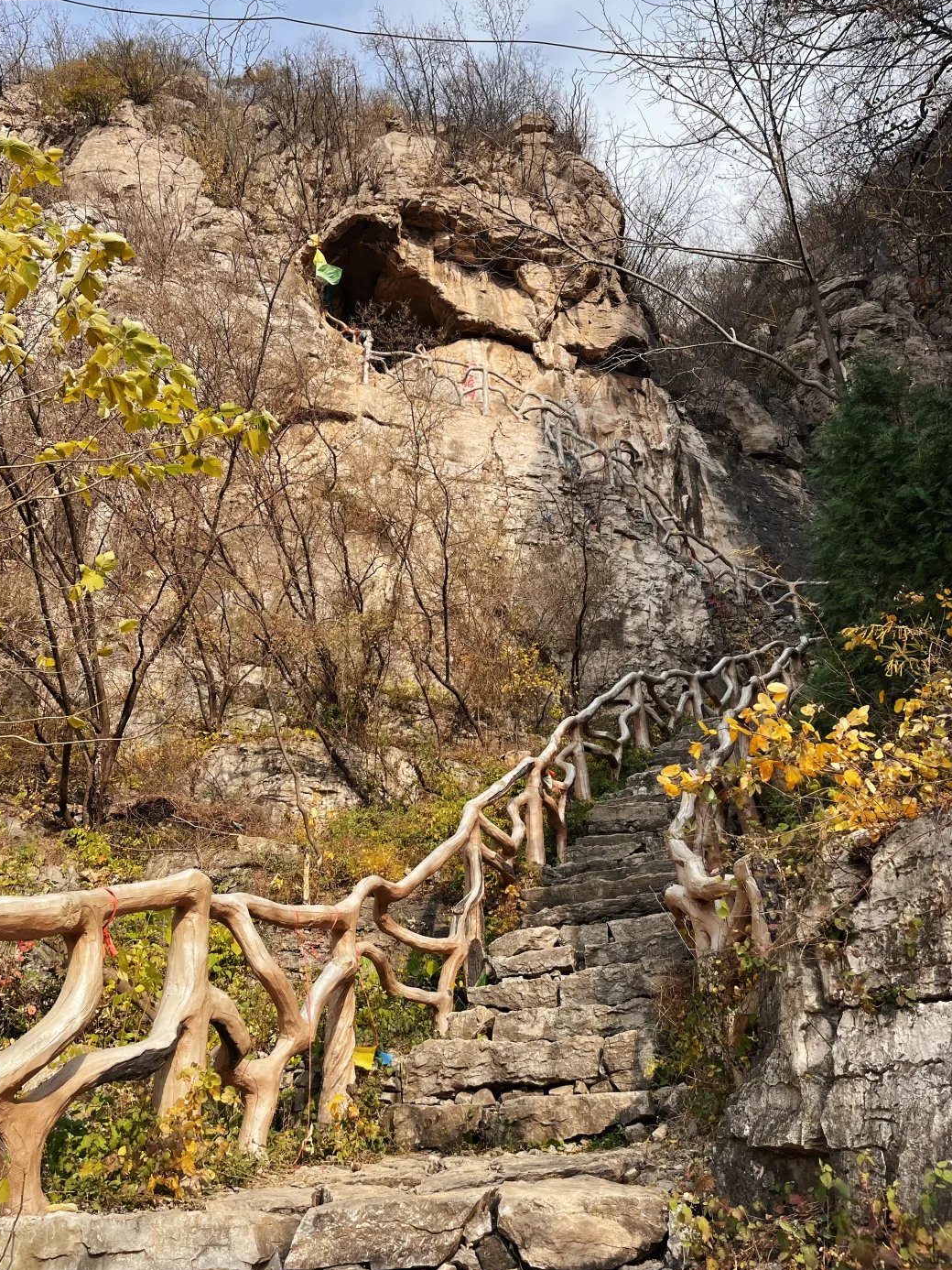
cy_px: 616
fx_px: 990
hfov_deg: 51.3
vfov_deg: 65.3
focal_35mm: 27
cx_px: 466
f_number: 1.6
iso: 50
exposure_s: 1/1325
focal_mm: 5.1
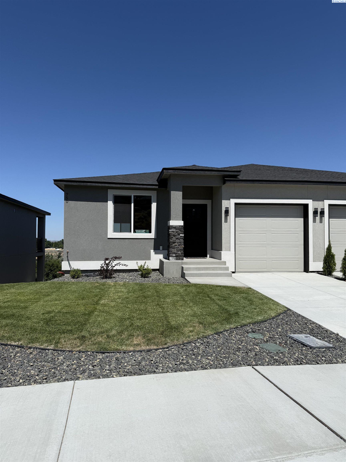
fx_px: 320
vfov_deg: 71.6
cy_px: 231
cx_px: 173
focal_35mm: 24
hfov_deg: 56.8
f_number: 1.78
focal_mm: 6.76
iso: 80
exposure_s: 1/7353
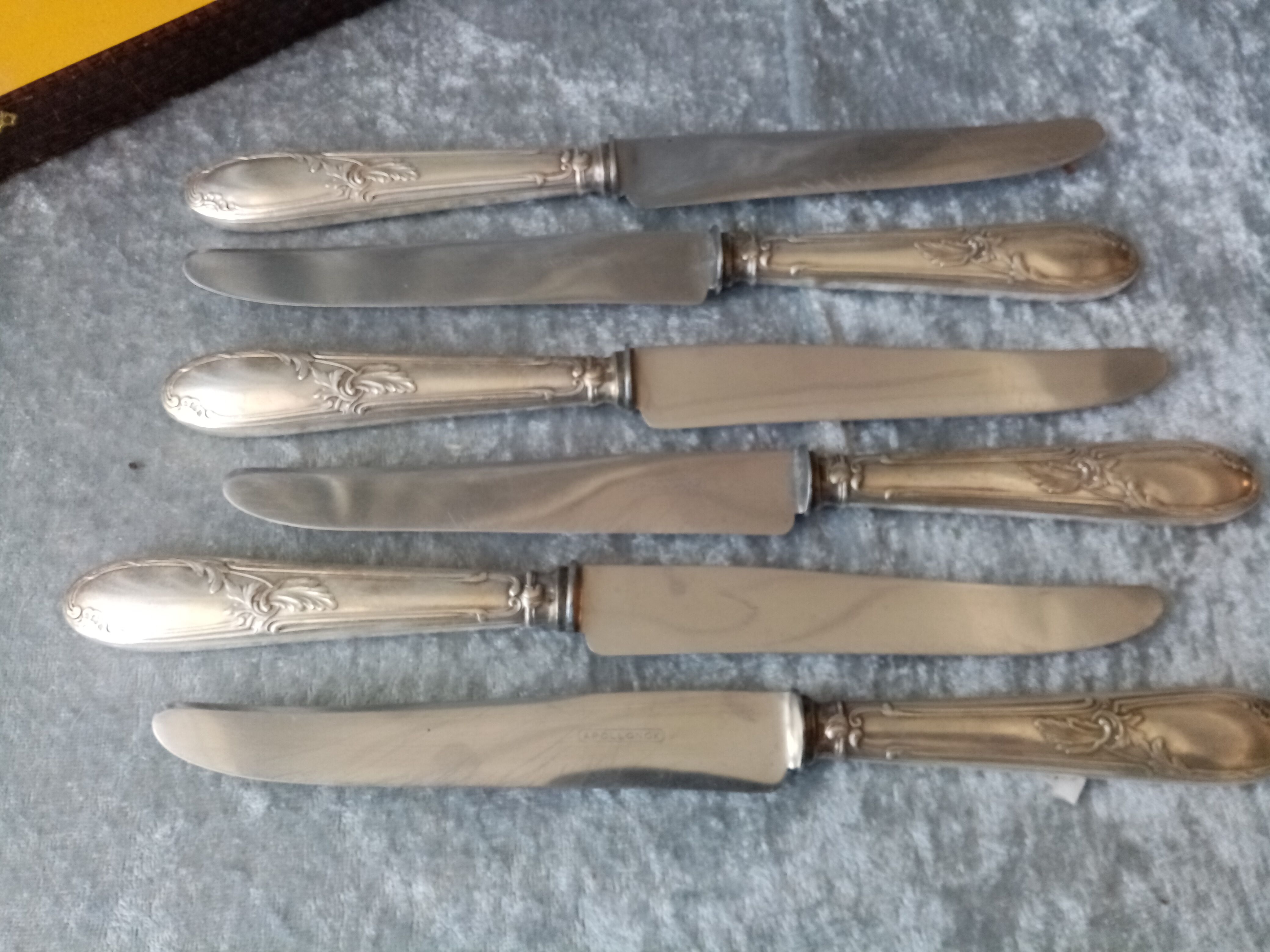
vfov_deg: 53.1
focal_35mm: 26
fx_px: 954
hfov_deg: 67.3
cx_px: 635
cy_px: 476
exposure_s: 1/33.3
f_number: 1.8
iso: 161
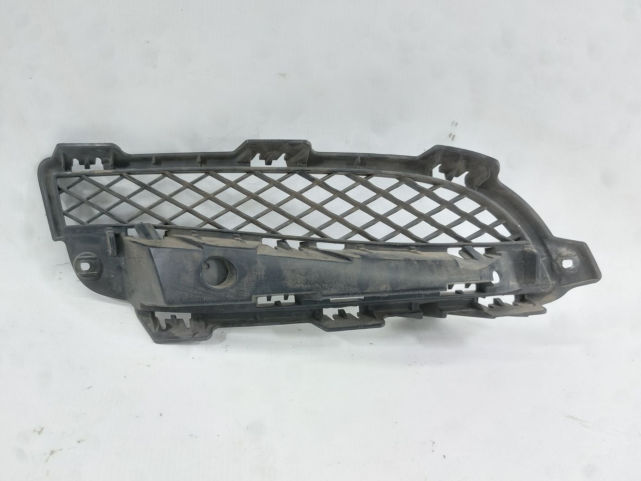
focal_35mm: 24
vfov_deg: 56.8
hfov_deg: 71.6
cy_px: 240
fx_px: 444
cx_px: 320
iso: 160
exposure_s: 1/50
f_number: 1.8
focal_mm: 5.23
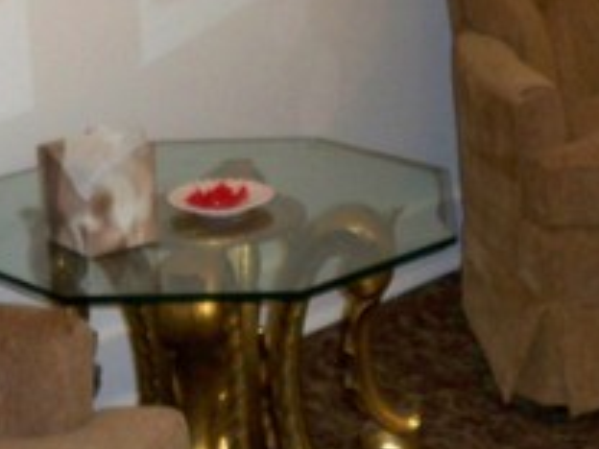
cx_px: 282
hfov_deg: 16.7
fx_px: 2042
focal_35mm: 118
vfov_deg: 12.5
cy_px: 85
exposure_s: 1/60
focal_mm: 6.3
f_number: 3.1
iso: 200
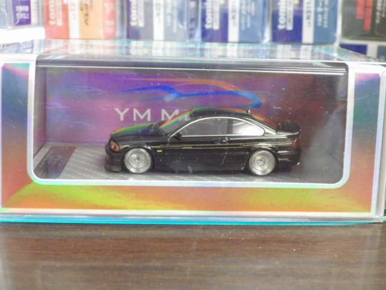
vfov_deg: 29.1
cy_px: 145
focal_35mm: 50
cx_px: 193
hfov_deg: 38.2
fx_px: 558
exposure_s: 1/25
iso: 1250
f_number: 3.8
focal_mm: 9
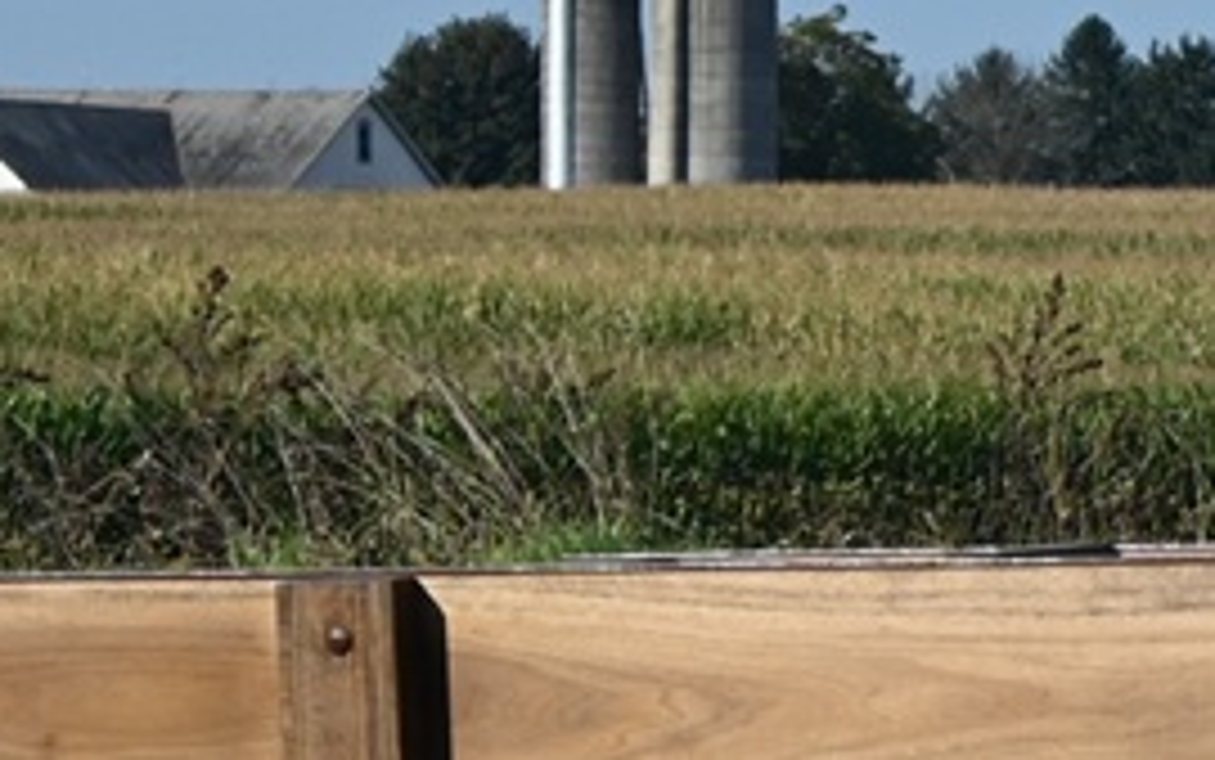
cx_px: 3609
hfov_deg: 5.8
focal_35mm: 340
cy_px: 965
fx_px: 11263
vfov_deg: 3.9
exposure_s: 1/500
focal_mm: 45
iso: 100
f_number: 8
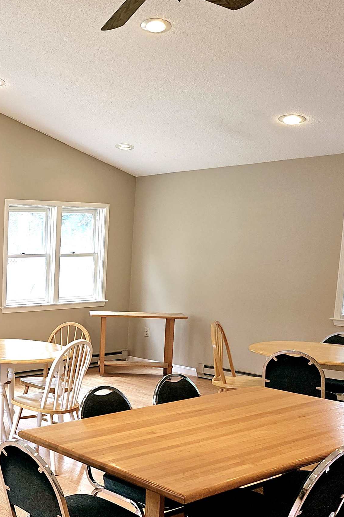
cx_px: -76
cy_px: 337
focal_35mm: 43
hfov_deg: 27.2
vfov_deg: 44.9
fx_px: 616
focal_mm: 6.3
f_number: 1.7
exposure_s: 1/60.2
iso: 20
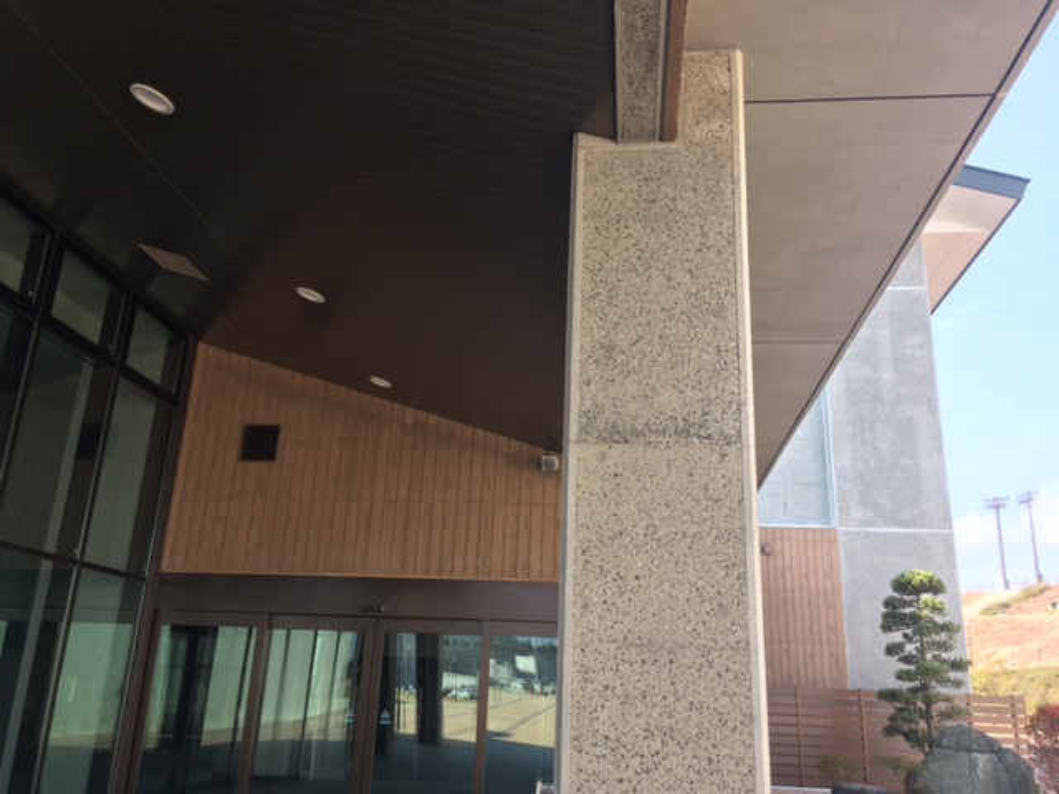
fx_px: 887
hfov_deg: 61.7
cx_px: 530
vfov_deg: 48.2
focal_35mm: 29
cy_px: 397
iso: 25
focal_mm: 4.15
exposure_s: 1/184
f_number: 2.2
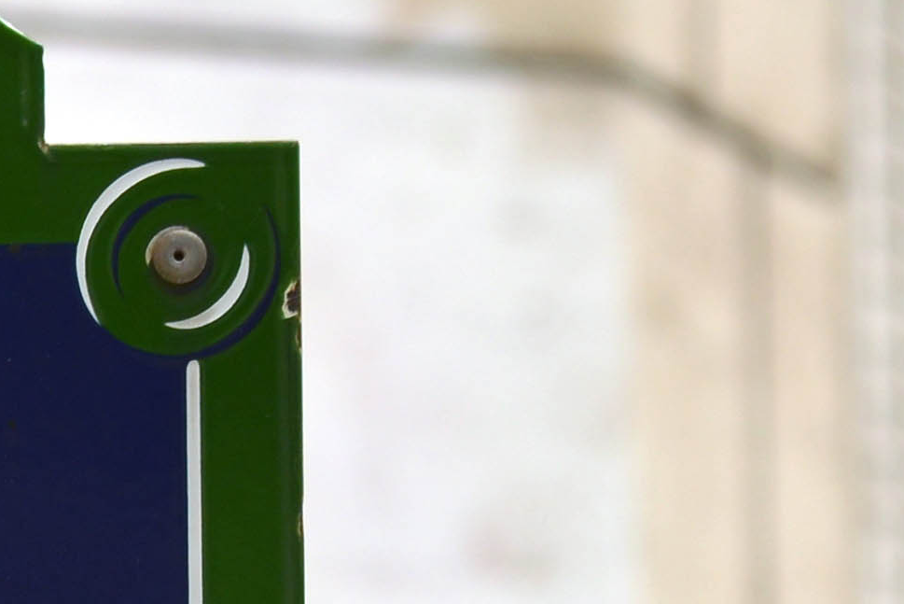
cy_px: 694
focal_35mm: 745
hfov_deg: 2.8
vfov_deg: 1.8
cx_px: -660
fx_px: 18715
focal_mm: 120
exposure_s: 1/400
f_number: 5
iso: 200
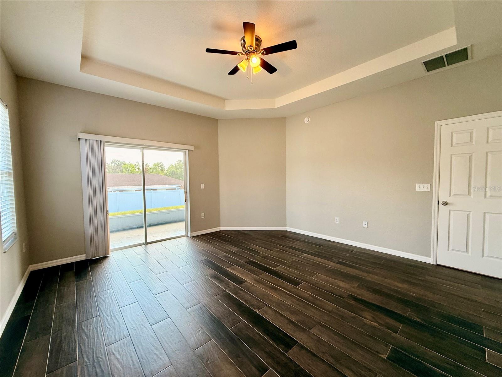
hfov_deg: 102.1
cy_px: 188
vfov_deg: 85.7
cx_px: 251
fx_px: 203
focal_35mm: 14
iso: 80
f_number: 2.2
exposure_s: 1/120
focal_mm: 2.22
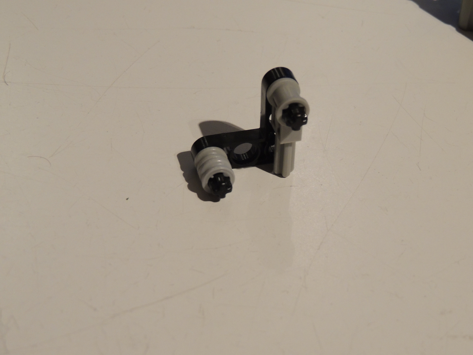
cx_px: 236
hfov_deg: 26.0
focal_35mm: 75
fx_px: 1025
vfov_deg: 19.6
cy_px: 178
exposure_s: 1/25
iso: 640
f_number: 3.9
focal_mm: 13.3
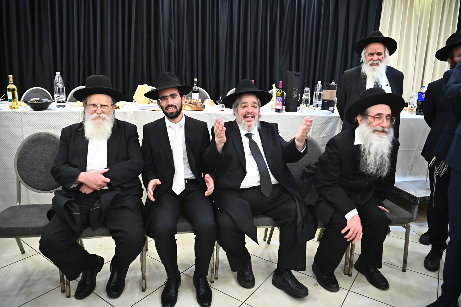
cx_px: 230
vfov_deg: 53.1
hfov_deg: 73.8
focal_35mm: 24
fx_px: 307
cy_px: 154
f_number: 3.5
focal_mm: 24
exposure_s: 1/200
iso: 3200
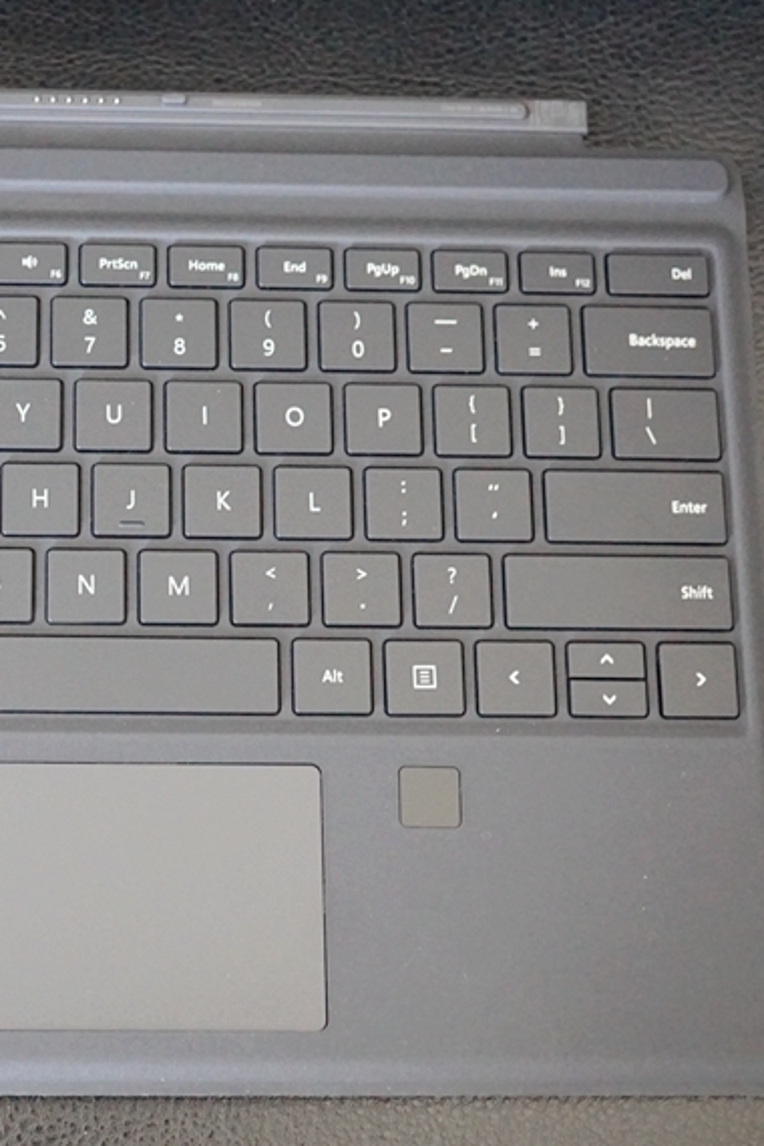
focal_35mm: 75
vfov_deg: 27.0
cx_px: 82
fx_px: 2387
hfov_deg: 17.9
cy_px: 572
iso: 3200
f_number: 5.6
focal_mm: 30
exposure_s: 1/60
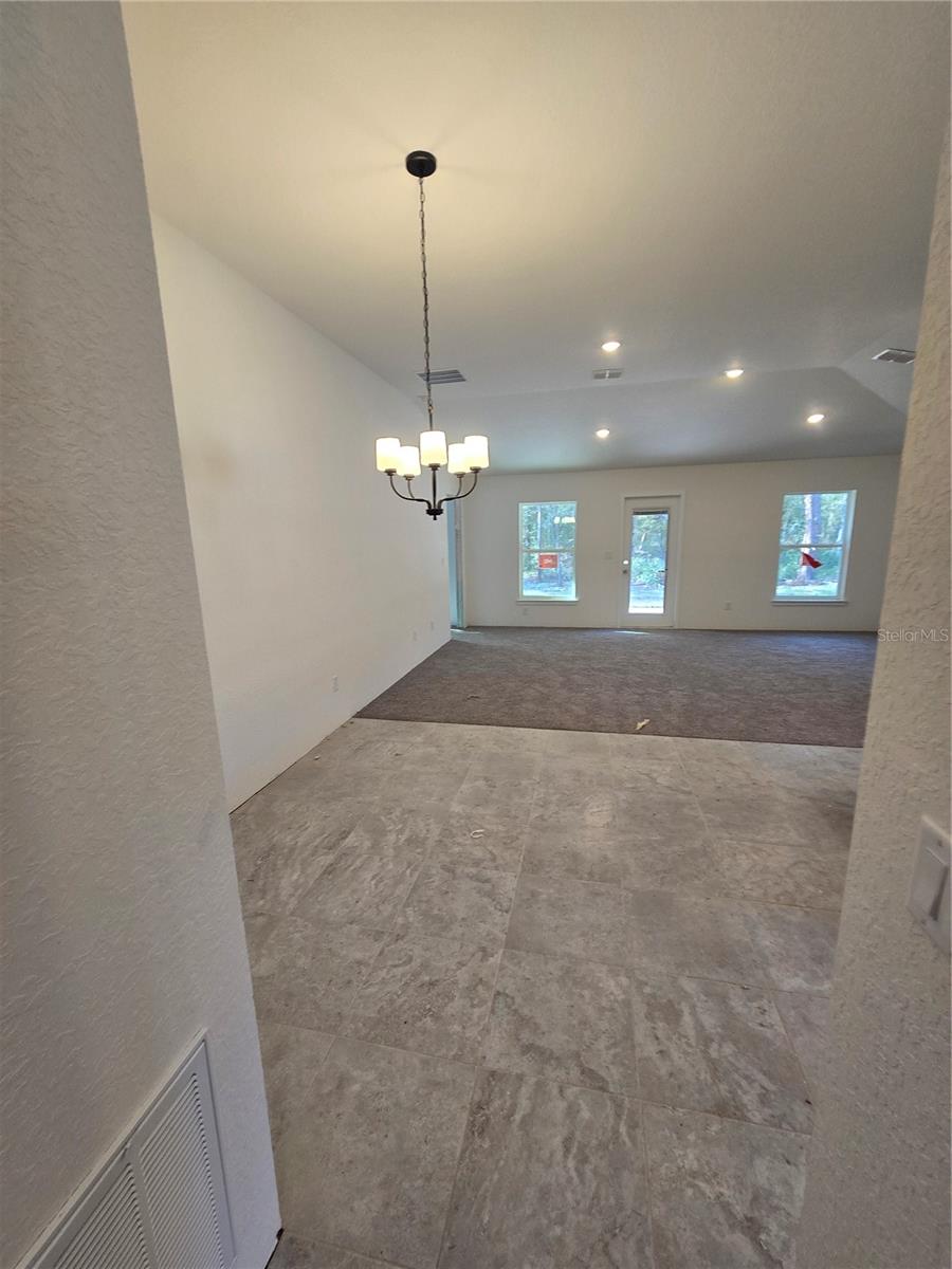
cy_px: 634
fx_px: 477
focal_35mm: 13
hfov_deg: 89.9
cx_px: 476
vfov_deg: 106.2
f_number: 2.2
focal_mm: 2.2
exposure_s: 1/60
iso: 80
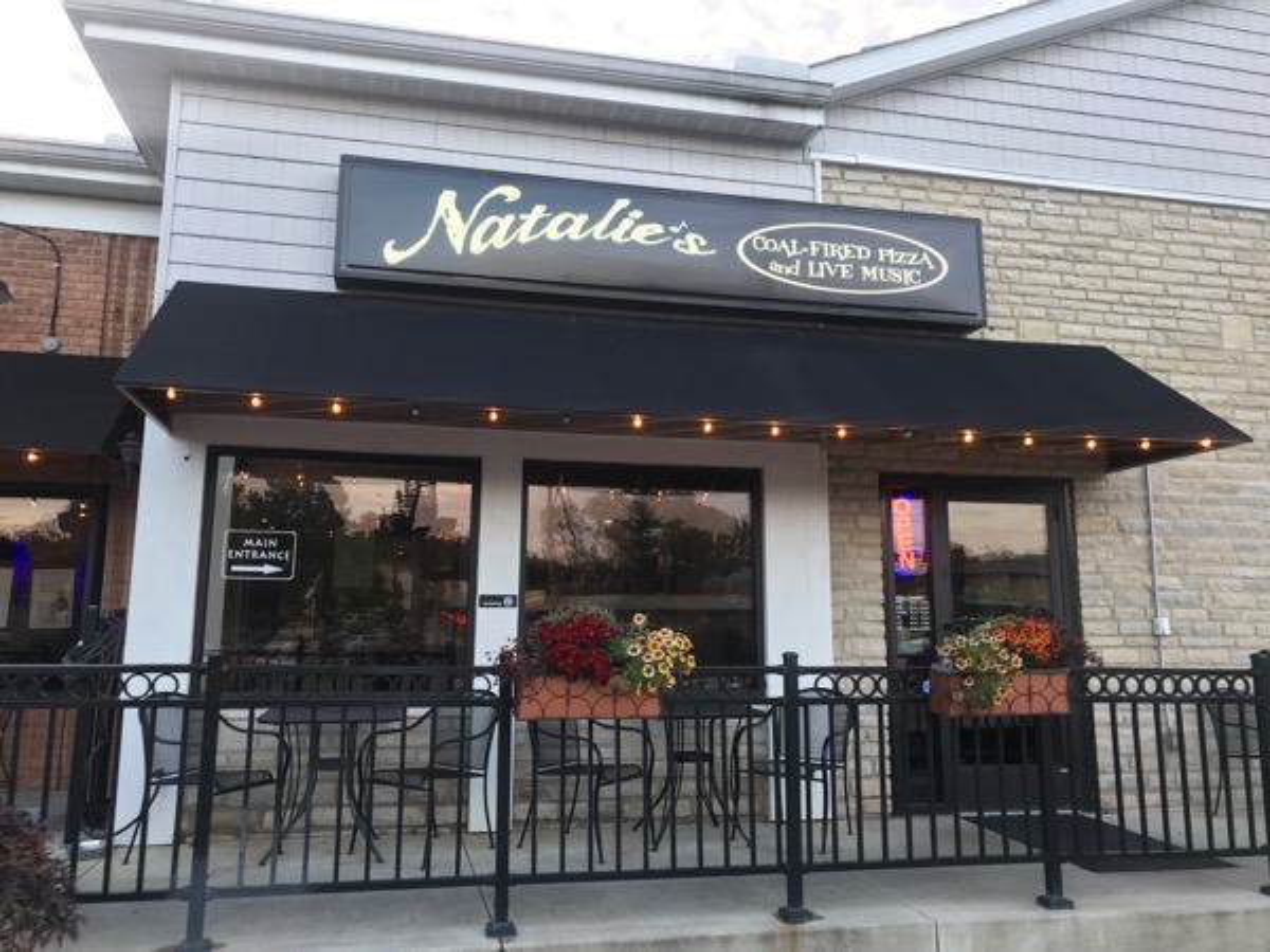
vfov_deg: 49.7
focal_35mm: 28
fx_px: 1027
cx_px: 635
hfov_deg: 63.4
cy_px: 476
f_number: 1.8
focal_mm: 3.99
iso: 25
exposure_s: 1/40
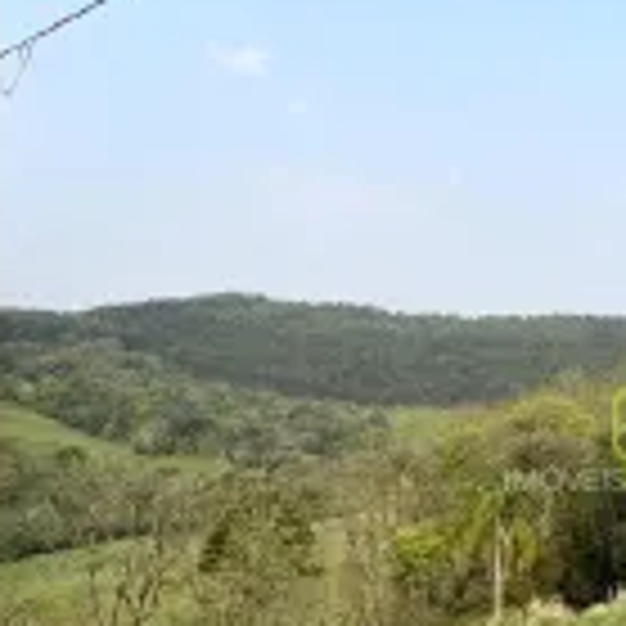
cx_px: 680
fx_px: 1187
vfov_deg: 29.2
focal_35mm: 58
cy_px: 453
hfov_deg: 27.2
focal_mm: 4.25
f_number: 1.8
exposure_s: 1/1808
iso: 32
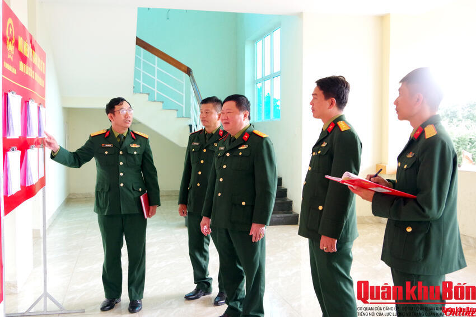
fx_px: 476
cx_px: 238
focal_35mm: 36
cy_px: 158
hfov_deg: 53.1
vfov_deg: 36.9
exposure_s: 1/125
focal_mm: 24
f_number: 7.1
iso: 3200
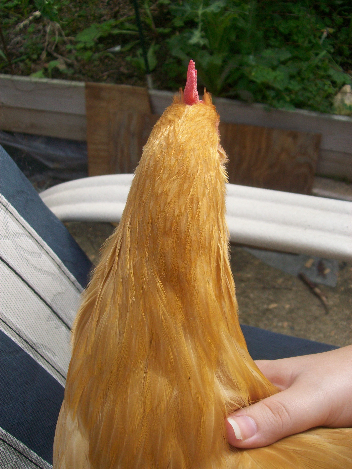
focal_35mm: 34
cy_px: 234
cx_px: 176
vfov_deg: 54.0
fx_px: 461
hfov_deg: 41.8
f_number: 2.7
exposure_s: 1/400
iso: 64
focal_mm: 6.1
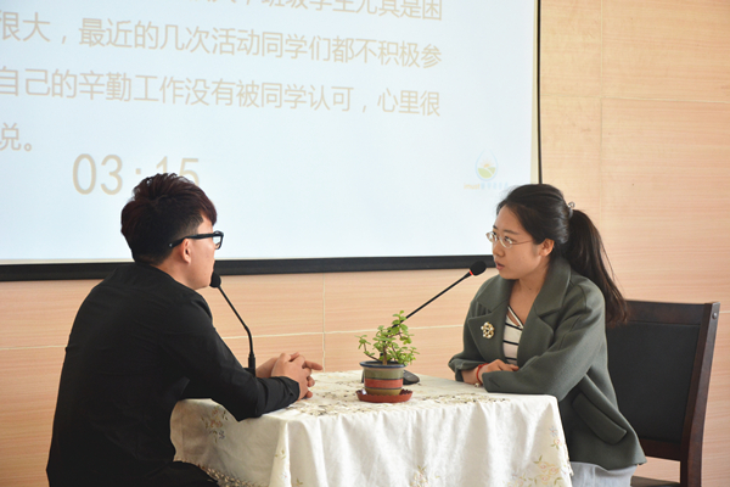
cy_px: 244
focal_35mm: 87
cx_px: 365
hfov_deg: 23.4
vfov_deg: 15.7
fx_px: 1764
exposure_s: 1/60
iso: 640
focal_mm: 58
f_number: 5
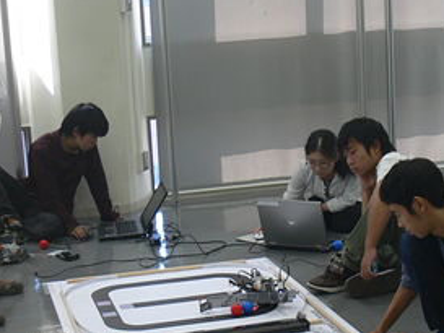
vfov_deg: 17.9
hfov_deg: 23.8
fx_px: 1052
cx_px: 233
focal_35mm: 82
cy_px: 240
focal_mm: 7.4
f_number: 2.8
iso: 80
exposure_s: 1/30
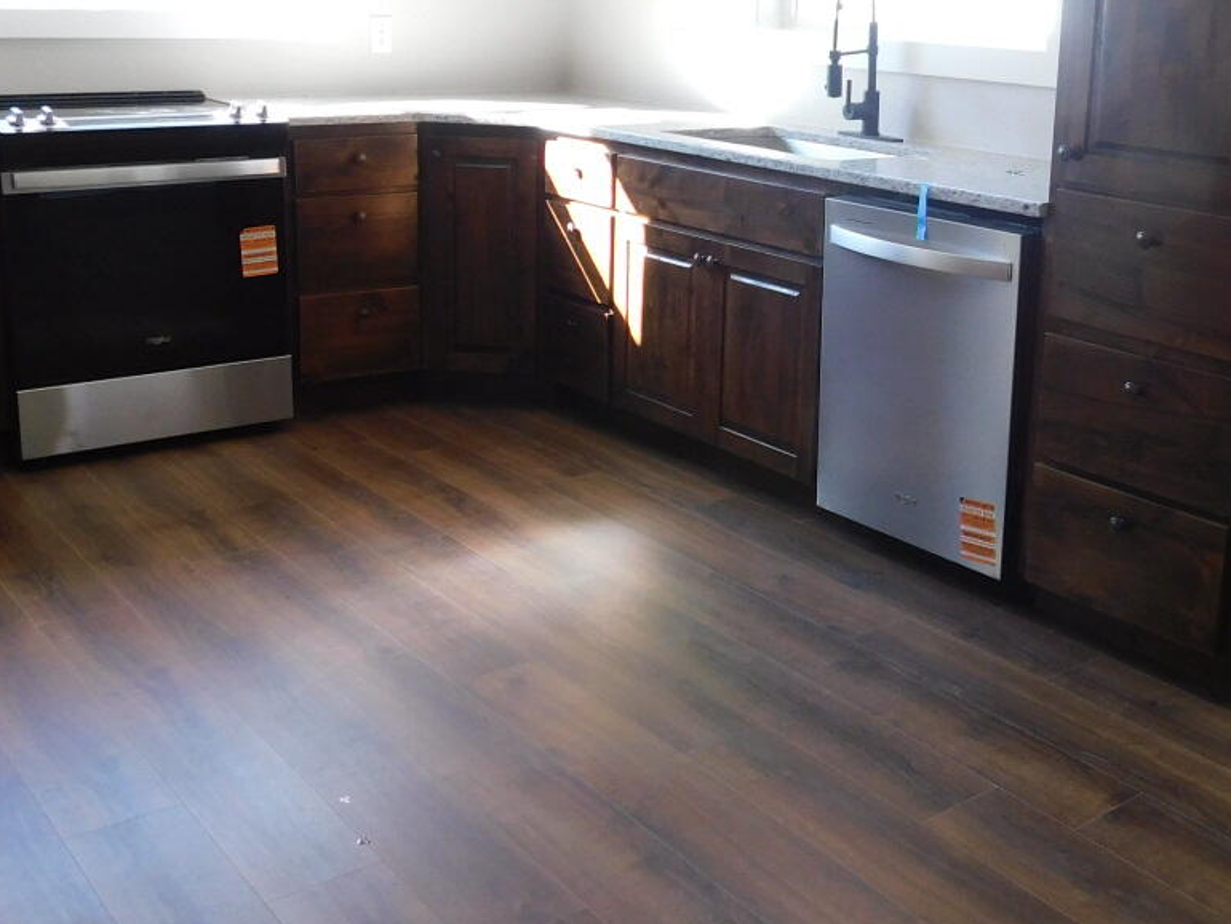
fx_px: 1530
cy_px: 310
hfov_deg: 43.5
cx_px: 775
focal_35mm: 43
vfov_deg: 33.3
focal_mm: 4
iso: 140
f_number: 3
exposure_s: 1/30
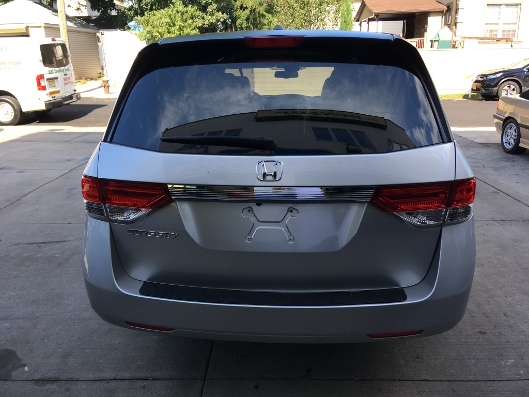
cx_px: 264
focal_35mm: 29
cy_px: 198
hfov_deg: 61.7
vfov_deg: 48.2
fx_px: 443
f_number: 2.2
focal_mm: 4.15
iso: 25
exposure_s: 1/305
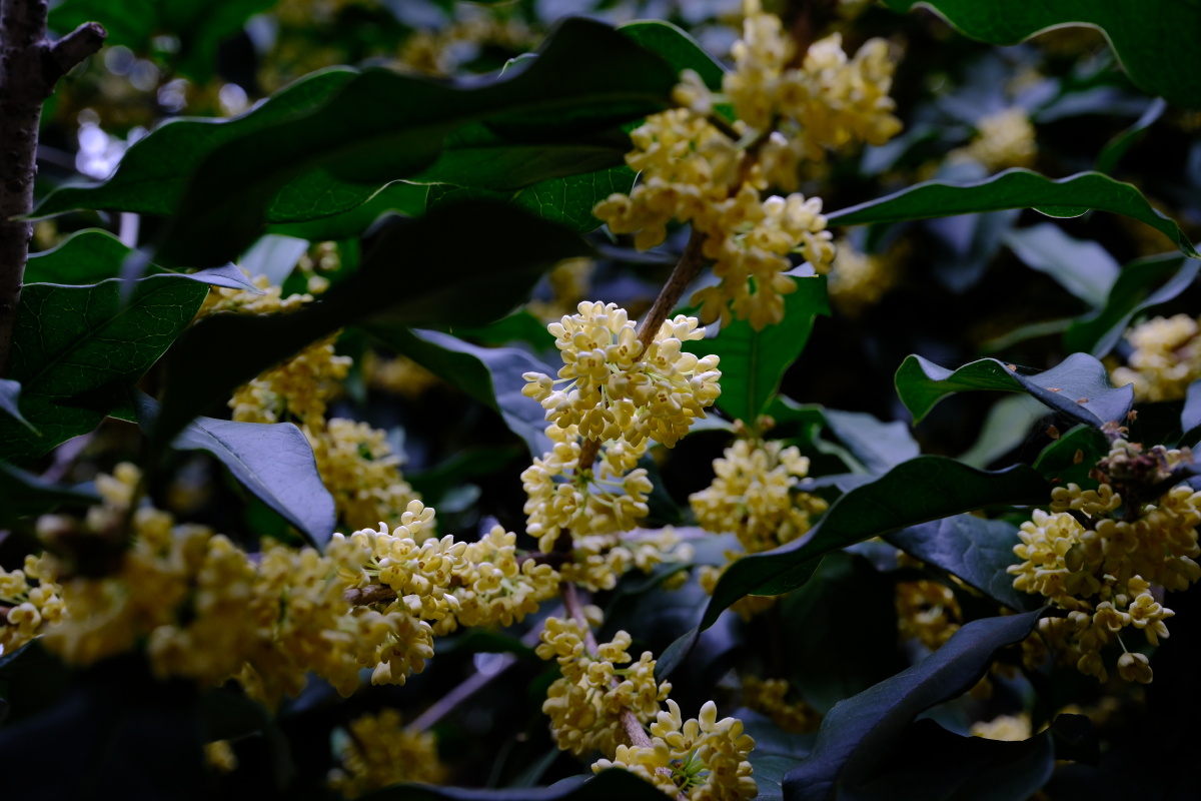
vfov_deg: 29.9
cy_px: 400
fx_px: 1501
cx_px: 600
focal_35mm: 45
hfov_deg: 43.6
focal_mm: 30
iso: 320
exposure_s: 1/45
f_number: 5.6
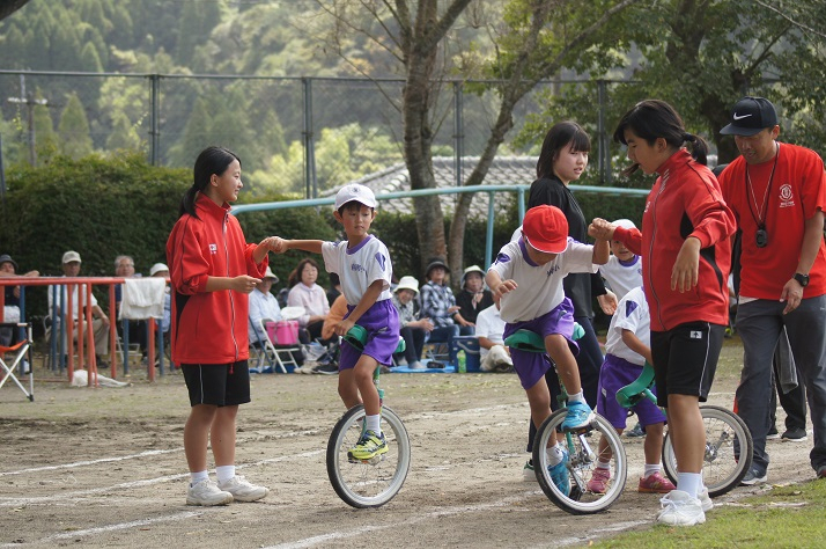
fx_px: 2921
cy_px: 274
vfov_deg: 10.7
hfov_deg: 16.1
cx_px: 413
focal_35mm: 128
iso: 400
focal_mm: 85
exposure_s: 1/500
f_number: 4.5
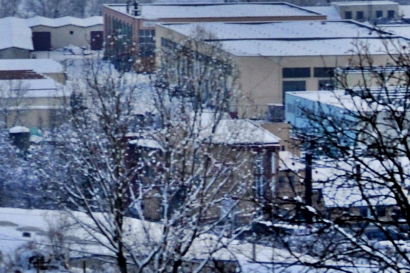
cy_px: -383
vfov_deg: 2.8
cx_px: -47
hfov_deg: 4.3
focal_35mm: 482
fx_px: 5488
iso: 200
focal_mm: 60
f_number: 7.1
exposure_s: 1/200
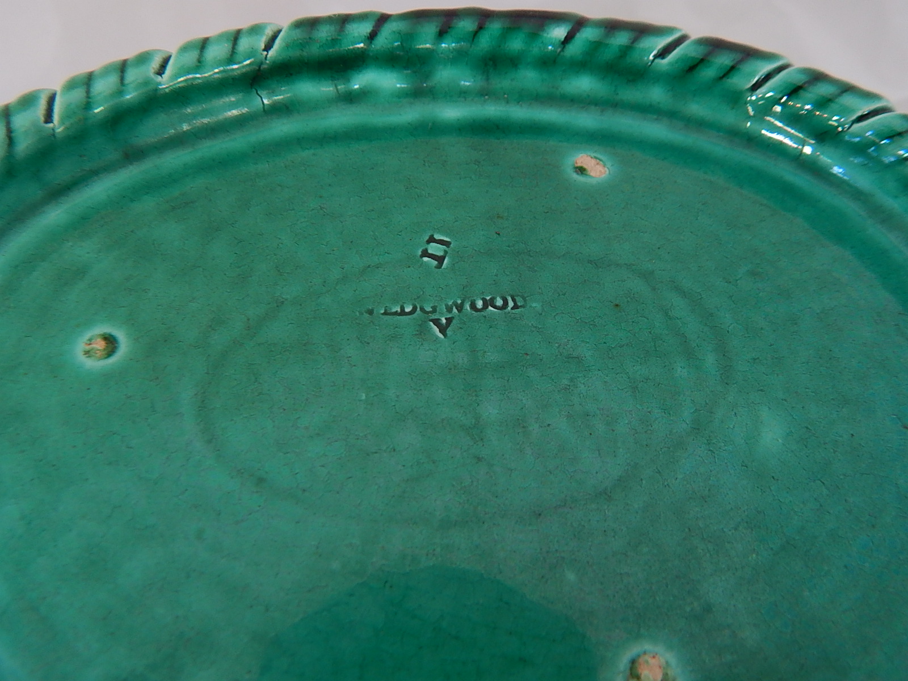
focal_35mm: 25
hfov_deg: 69.4
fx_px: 656
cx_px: 454
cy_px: 340
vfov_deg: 54.9
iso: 160
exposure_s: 1/30
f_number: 3.1
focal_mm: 4.5
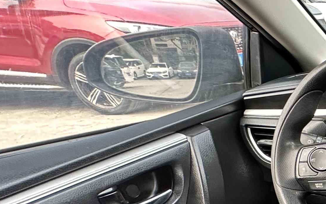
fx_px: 480
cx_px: 576
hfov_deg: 22.7
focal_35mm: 54
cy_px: 211
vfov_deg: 22.9
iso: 125
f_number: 2.2
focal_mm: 2.22
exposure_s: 1/99
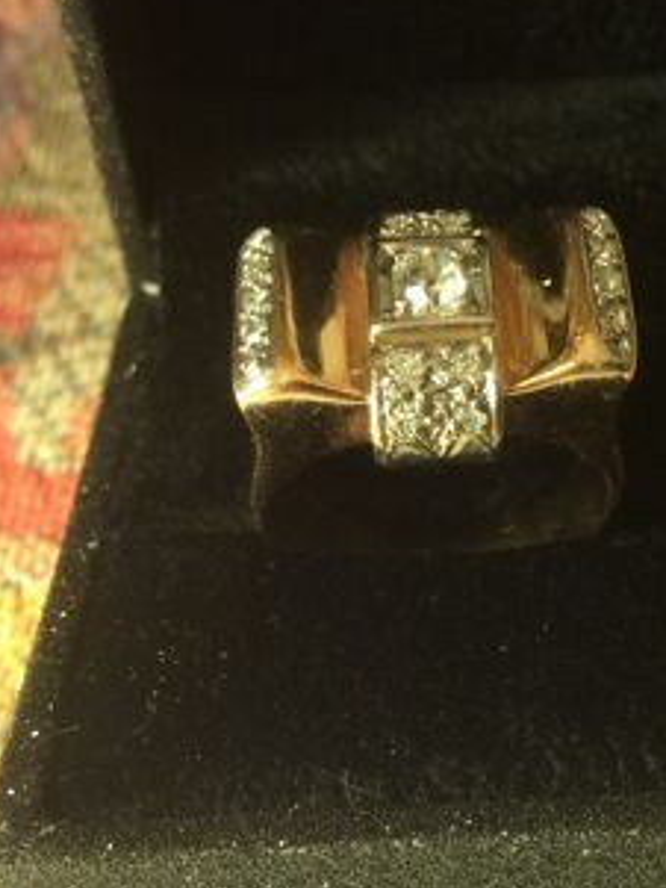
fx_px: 1307
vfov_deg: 37.4
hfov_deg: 28.5
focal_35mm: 51
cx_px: 416
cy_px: 488
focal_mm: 3.3
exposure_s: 1/25
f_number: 2.4
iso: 64
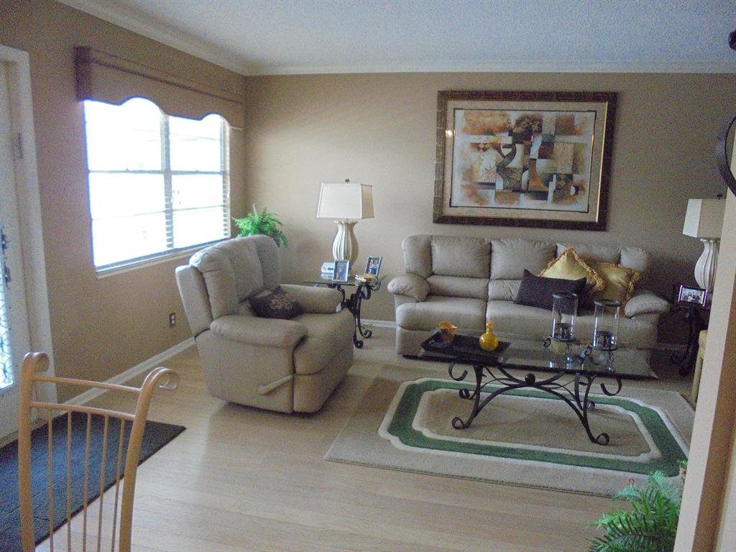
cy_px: 276
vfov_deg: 53.1
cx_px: 368
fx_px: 553
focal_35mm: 26
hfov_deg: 67.3
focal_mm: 4.6
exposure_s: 1/100
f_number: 3.5
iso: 800
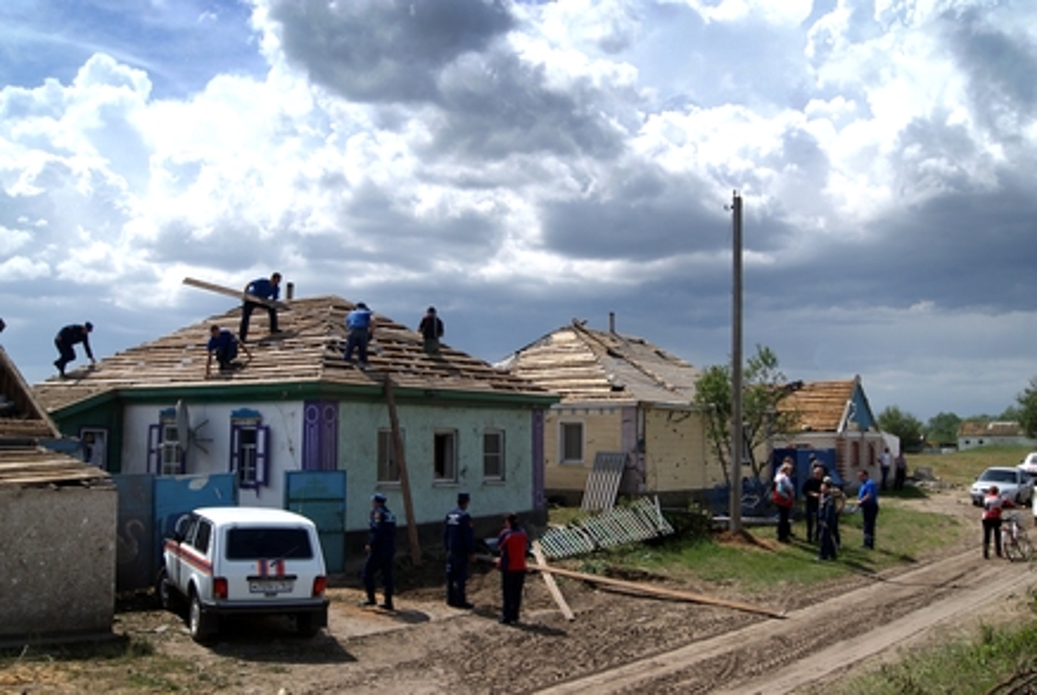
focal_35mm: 33
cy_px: 348
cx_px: 518
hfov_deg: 57.1
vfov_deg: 40.1
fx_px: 952
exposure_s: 1/250
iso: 100
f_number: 10
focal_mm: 22
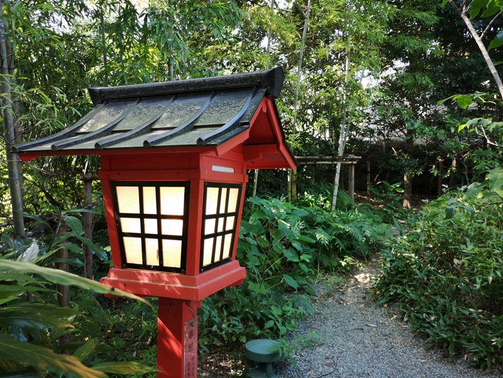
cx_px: 252
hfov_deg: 65.3
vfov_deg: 51.4
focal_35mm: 27
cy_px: 189
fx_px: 392
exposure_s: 1/50
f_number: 1.8
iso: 160
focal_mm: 3.95
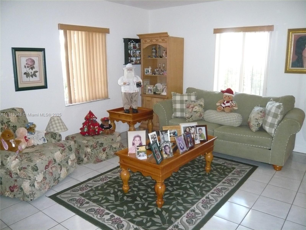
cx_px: 153
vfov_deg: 49.7
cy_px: 115
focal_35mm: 28
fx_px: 248
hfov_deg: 63.4
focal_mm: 4.6
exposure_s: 1/30
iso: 500
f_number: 2.8
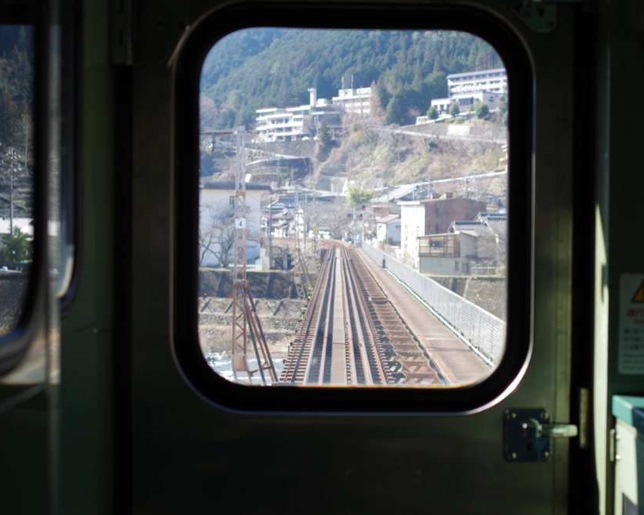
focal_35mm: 60
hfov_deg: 31.4
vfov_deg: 25.4
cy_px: 255
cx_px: 388
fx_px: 1144
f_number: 4
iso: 100
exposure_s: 1/160
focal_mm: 35
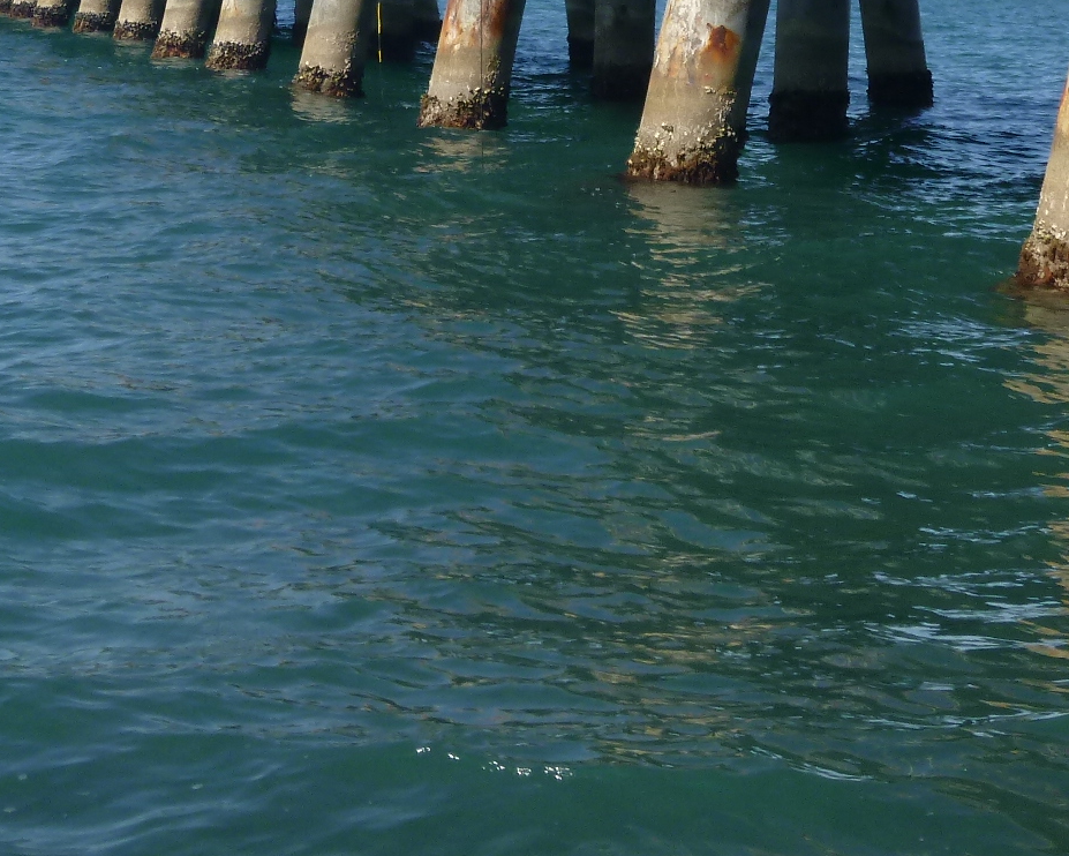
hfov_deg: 19.8
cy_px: -126
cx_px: 540
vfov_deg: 15.4
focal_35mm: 97
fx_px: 3070
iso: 100
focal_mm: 6.4
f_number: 4.4
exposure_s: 1/500
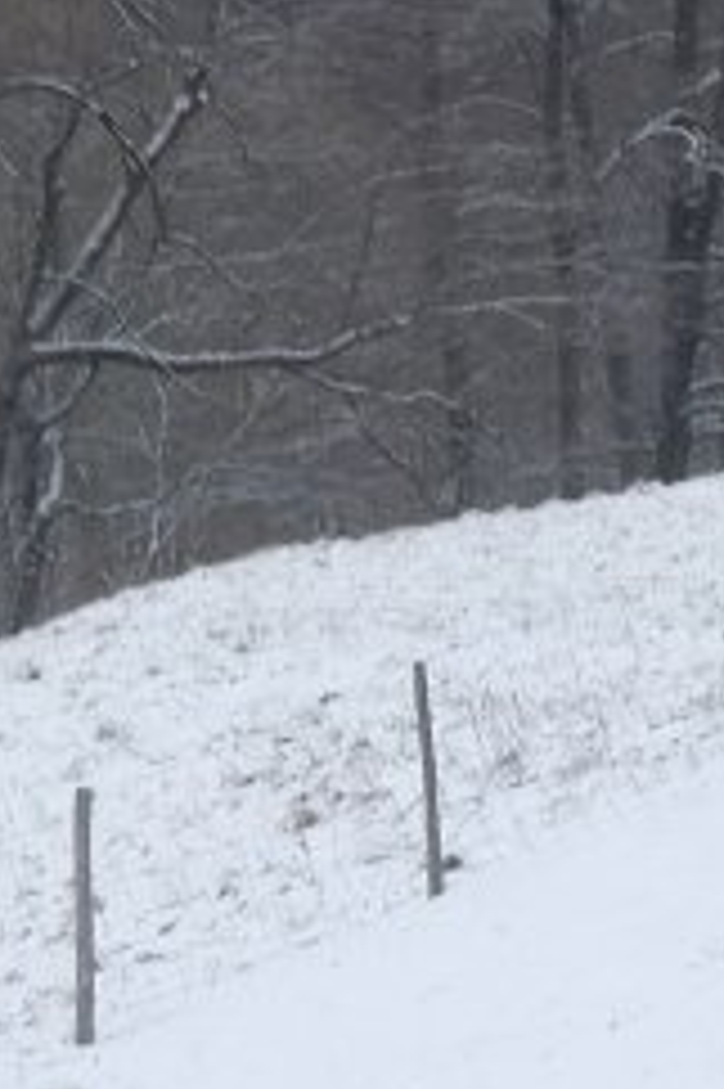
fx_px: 10603
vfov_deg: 5.8
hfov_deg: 3.8
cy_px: 1364
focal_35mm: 351
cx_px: -1383
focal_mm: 35
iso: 800
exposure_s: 1/2000
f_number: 2.2
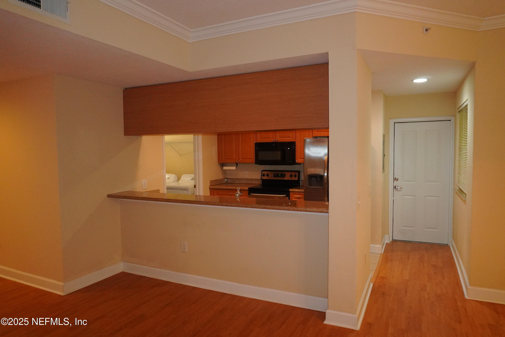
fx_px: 337
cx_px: 252
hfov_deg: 73.7
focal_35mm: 24
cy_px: 168
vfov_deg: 53.1
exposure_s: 1/160
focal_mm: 16
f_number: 5.6
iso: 3200
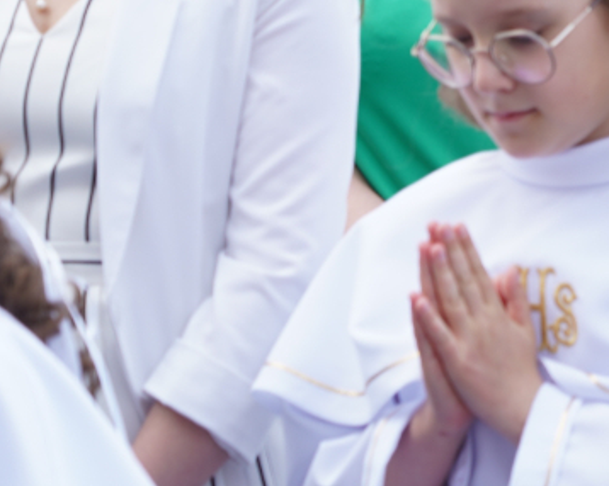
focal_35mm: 358
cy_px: -67
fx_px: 6449
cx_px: 1068
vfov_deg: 4.3
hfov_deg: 5.3
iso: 100
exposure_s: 1/160
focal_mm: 105
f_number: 5.6
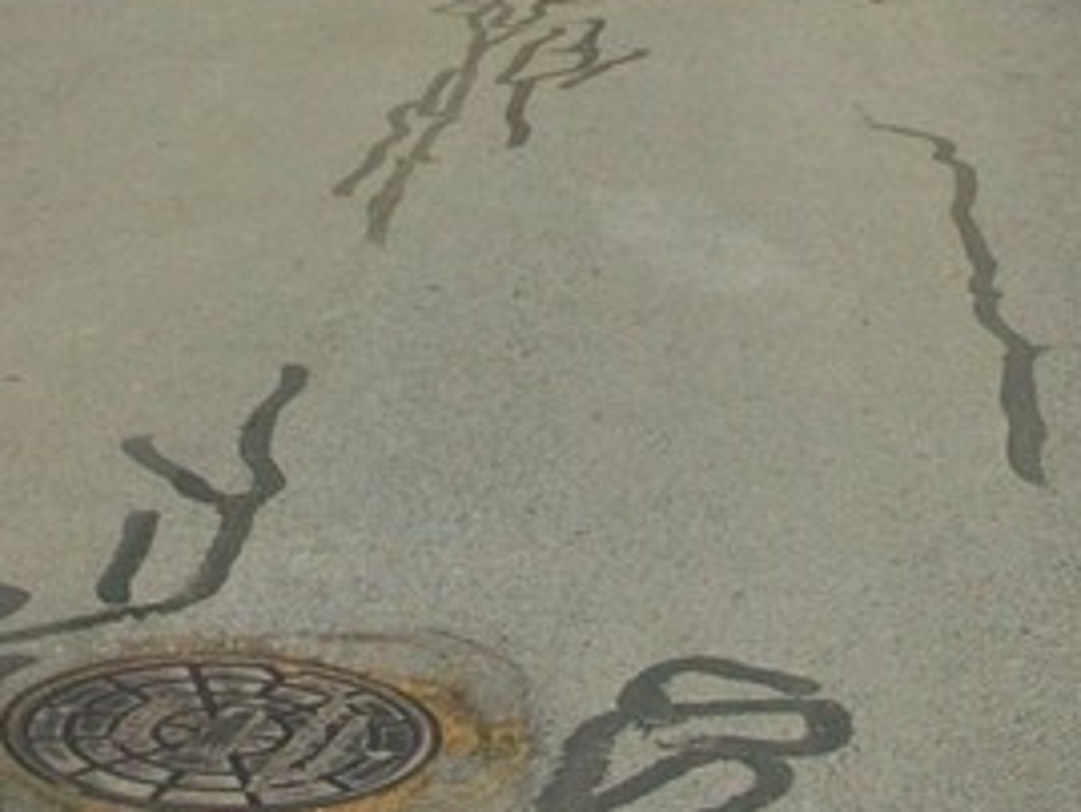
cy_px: -318
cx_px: 611
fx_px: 3155
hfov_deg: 19.4
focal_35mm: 101
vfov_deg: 13.9
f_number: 5.5
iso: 64
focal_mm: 5.7
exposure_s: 1/400
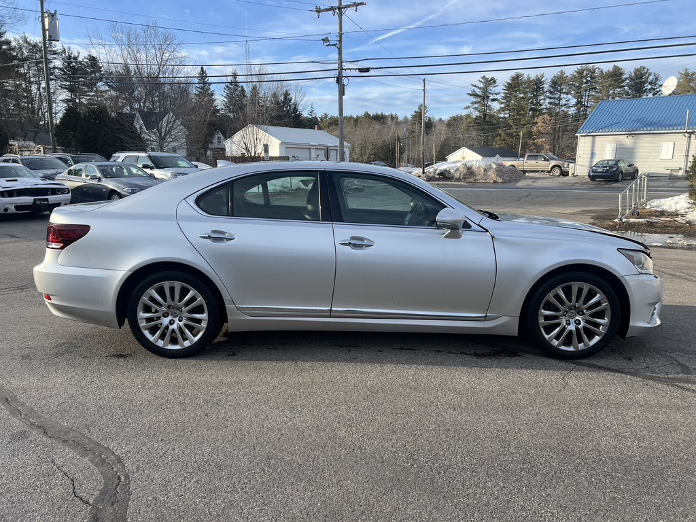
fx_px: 523
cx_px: 348
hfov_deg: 67.3
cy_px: 261
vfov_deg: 53.1
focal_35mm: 26
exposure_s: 1/1698
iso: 50
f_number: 1.5
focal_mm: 5.7
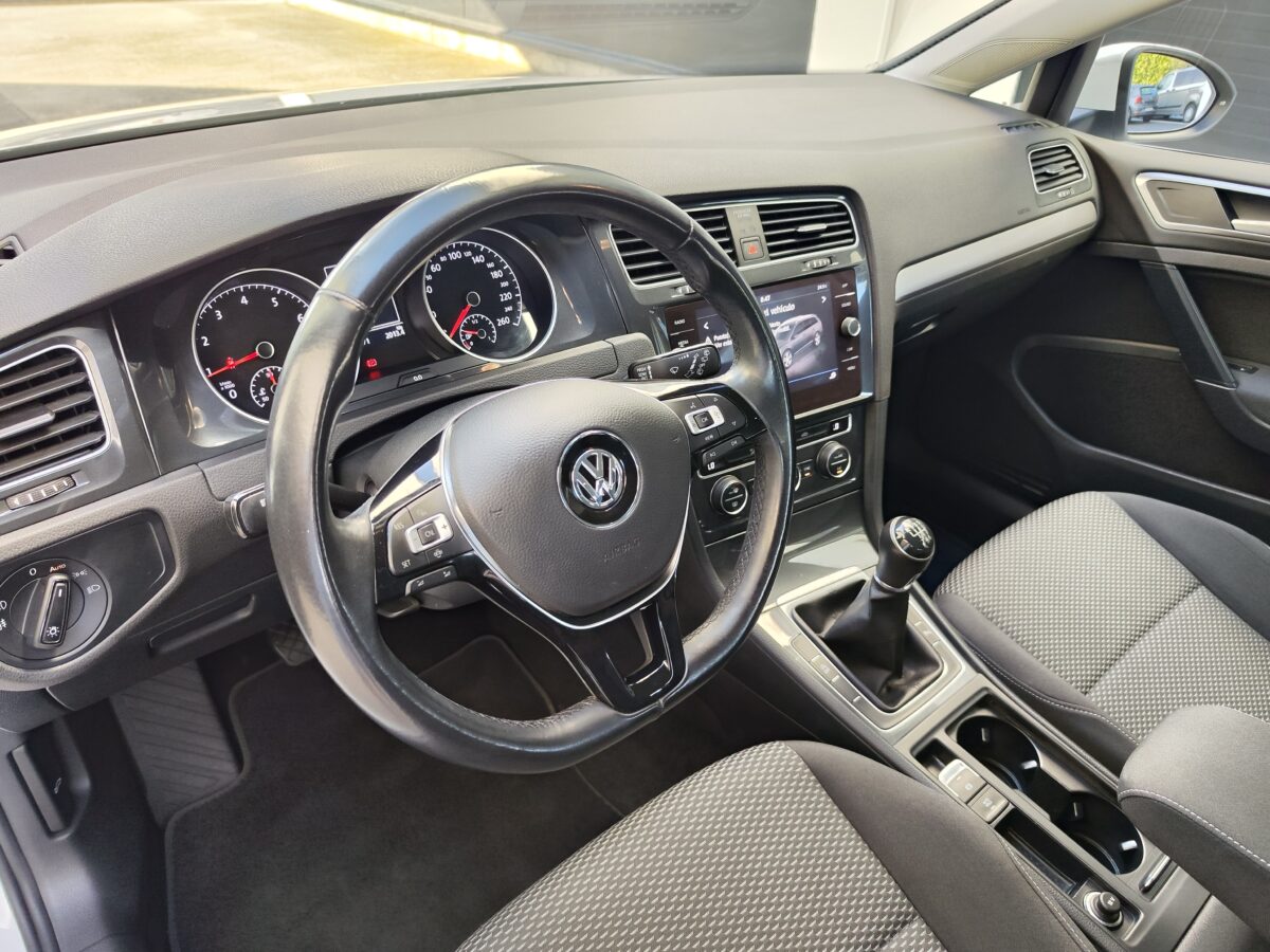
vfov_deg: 58.9
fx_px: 844
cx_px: 635
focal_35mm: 23
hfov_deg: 73.9
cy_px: 476
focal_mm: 7.01
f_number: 1.69
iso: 245
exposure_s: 1/100
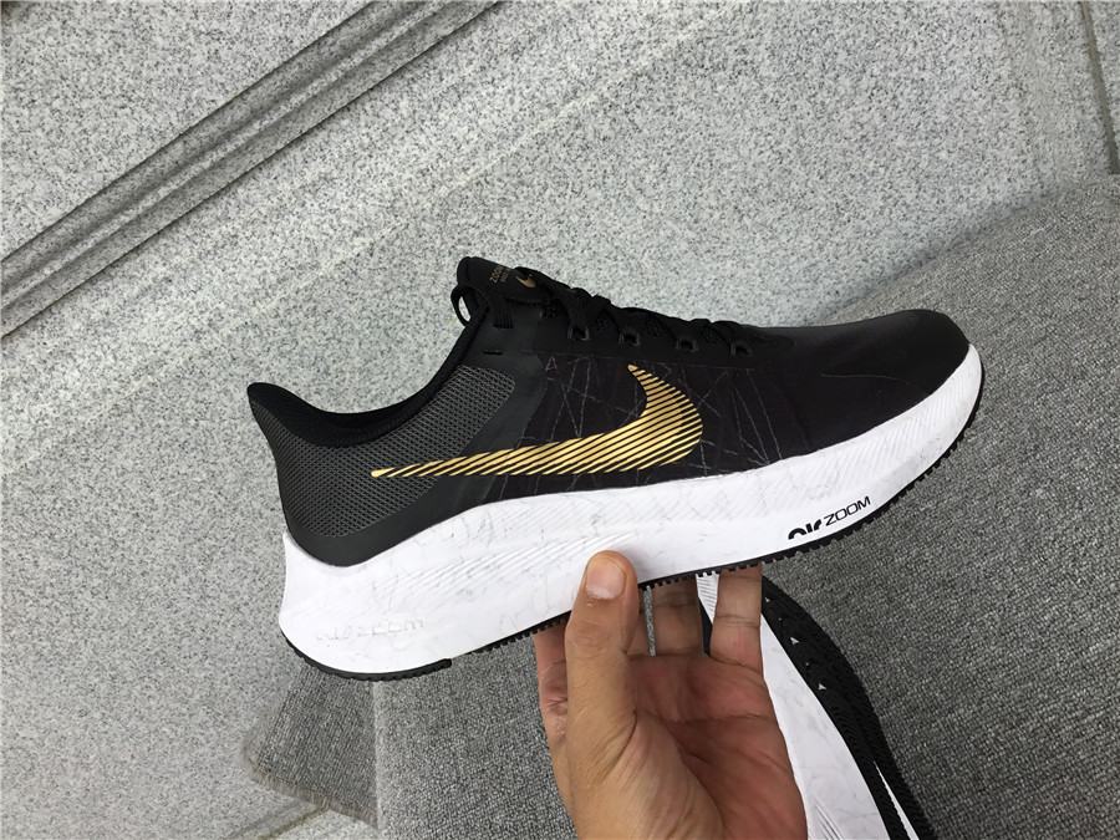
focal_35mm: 31
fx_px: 1003
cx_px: 560
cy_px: 420
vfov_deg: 45.4
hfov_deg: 58.4
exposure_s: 1/208
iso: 25
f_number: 2.4
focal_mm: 3.3
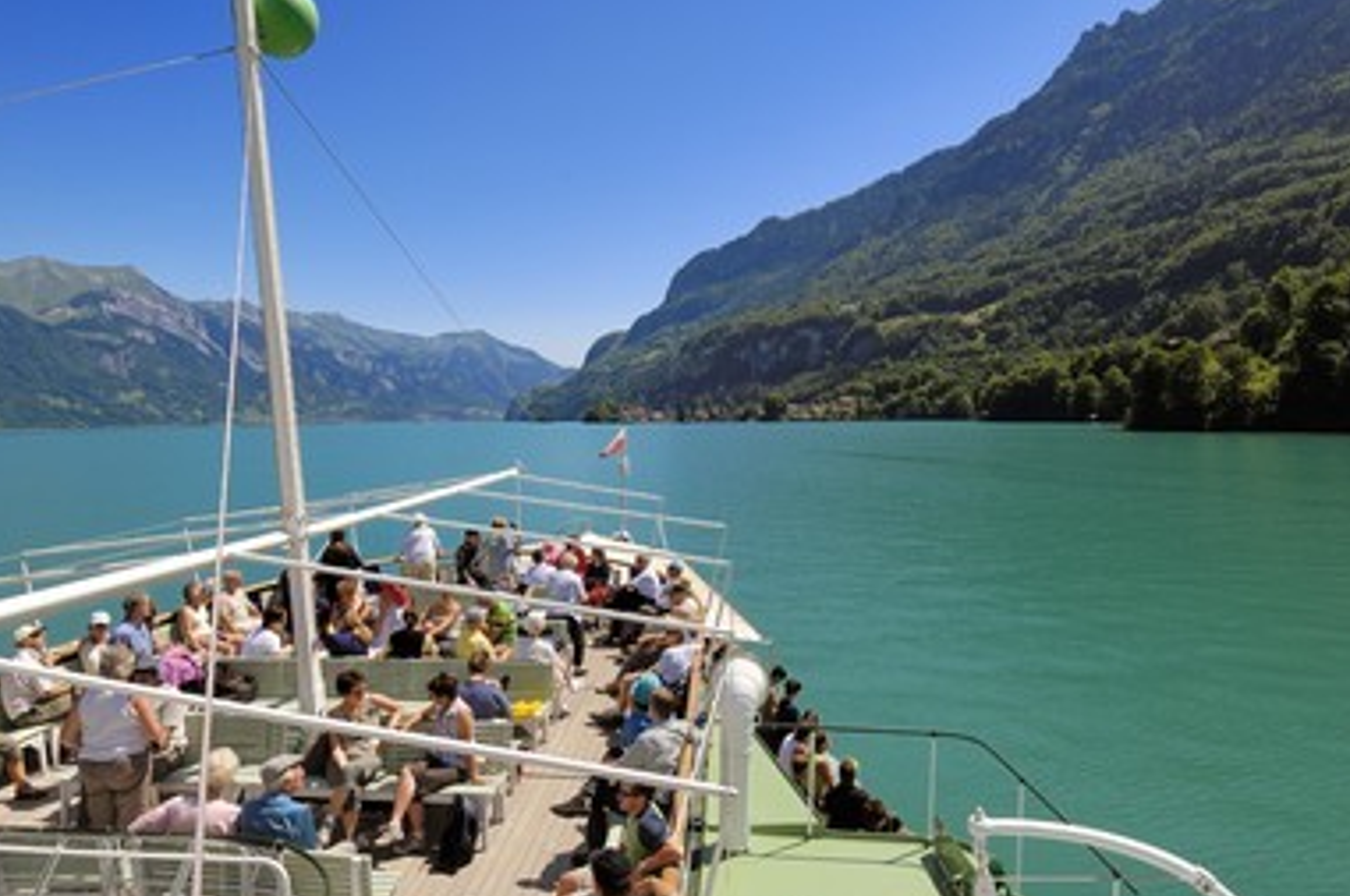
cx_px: 721
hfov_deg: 79.7
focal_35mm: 22
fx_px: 807
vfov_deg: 58.1
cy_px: 429
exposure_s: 1/160
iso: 125
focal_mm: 13
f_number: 12
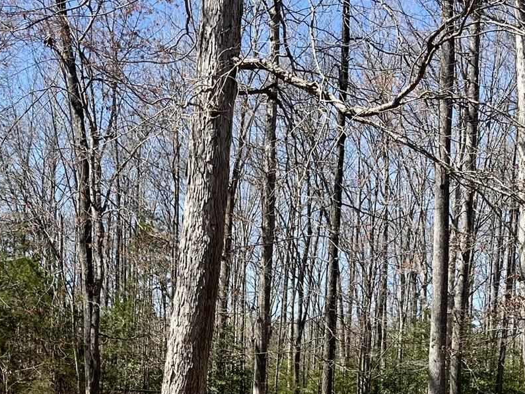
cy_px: 433
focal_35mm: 67
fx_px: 1016
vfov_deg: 20.9
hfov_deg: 29.0
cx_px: 234
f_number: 1.6
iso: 50
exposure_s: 1/1721
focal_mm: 5.1
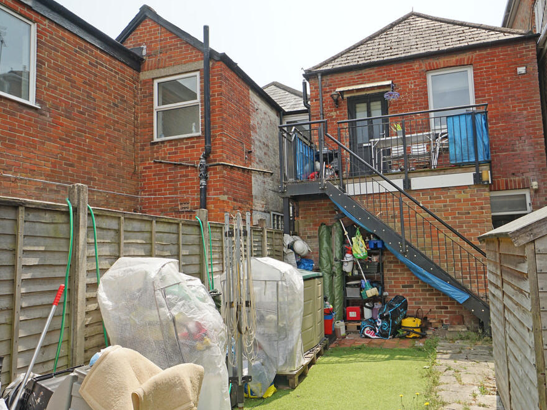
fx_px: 427
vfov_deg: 51.3
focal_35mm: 27
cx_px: 309
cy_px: 209
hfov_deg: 65.1
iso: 100
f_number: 11
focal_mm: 16
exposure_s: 1/125
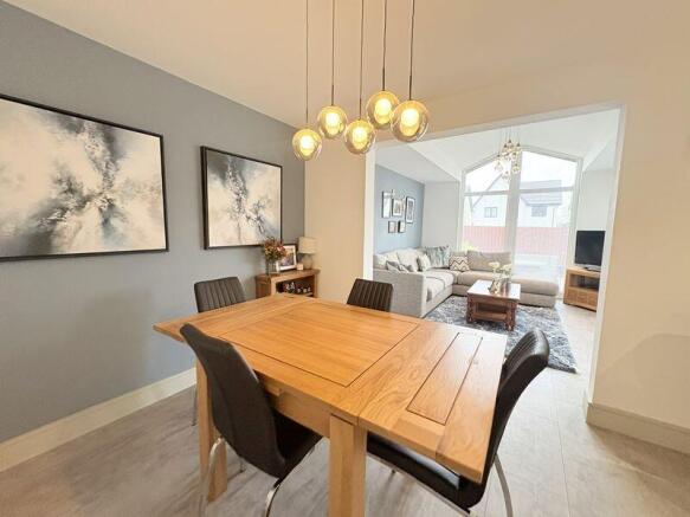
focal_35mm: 14
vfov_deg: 85.7
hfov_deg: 102.1
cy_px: 258
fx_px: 279
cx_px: 345
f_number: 2.2
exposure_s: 1/50
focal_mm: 2.22
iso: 200
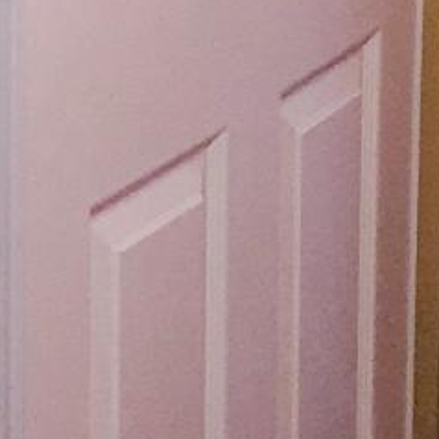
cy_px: -201
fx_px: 3085
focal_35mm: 215
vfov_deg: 8.0
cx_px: 151
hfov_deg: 8.1
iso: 80
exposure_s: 1/30
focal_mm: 4.15
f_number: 2.2
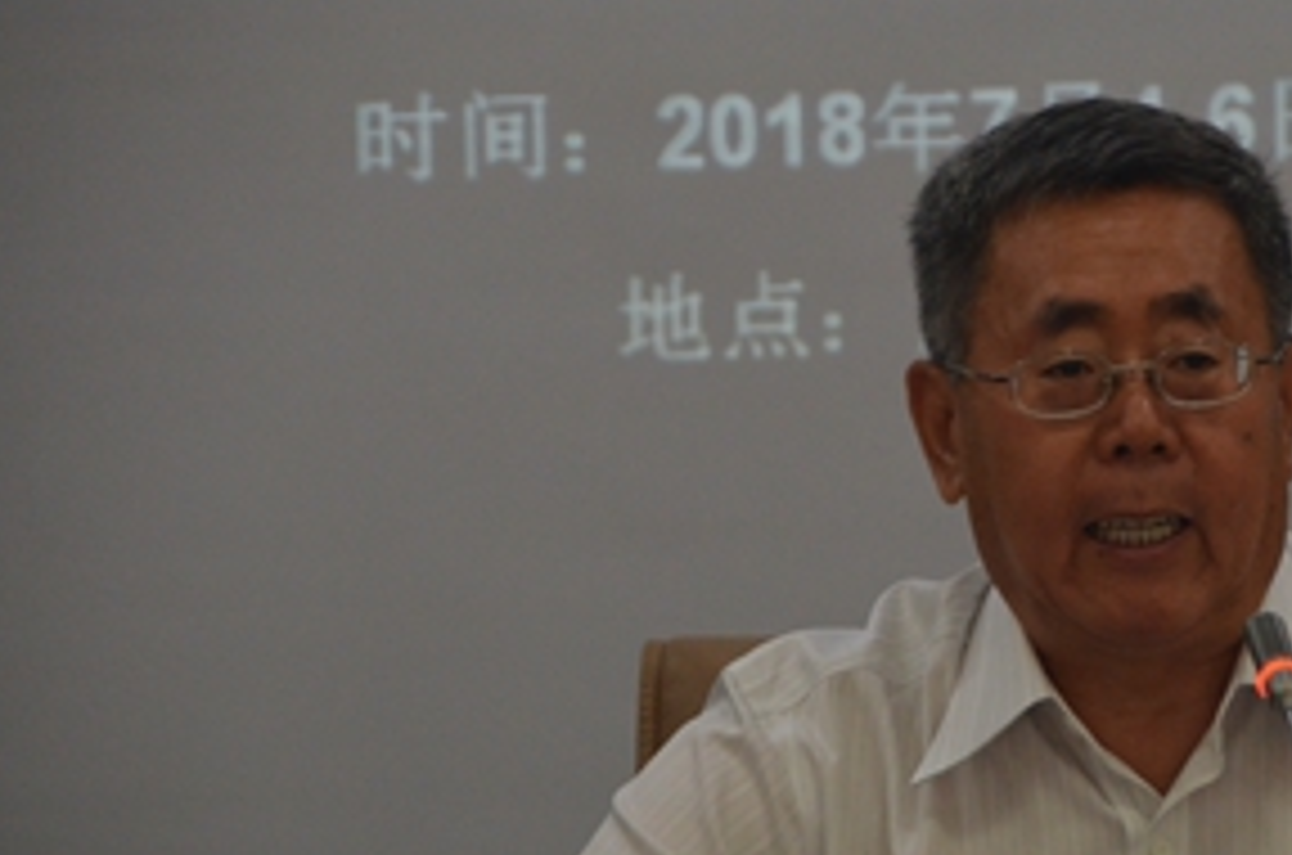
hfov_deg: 5.6
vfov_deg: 3.7
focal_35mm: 366
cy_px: 506
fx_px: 13106
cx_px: 1076
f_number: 6
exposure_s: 1/125
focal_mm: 140
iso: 1800
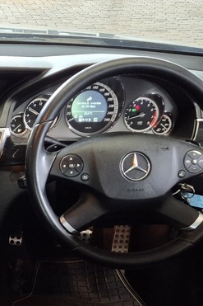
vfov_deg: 30.1
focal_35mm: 66
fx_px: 559
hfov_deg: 18.9
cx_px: -69
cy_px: 224
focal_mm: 5.4
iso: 640
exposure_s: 1/100
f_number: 1.8
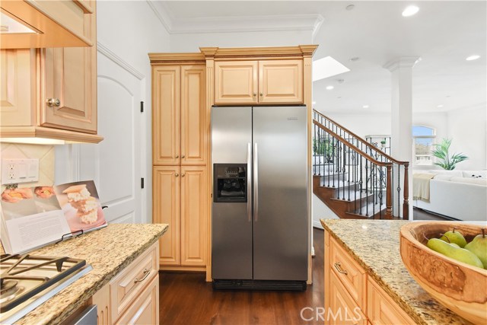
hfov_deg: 100.4
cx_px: 244
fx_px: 203
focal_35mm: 15
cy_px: 162
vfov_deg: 77.4
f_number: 8
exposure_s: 1/15
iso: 1000
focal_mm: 10
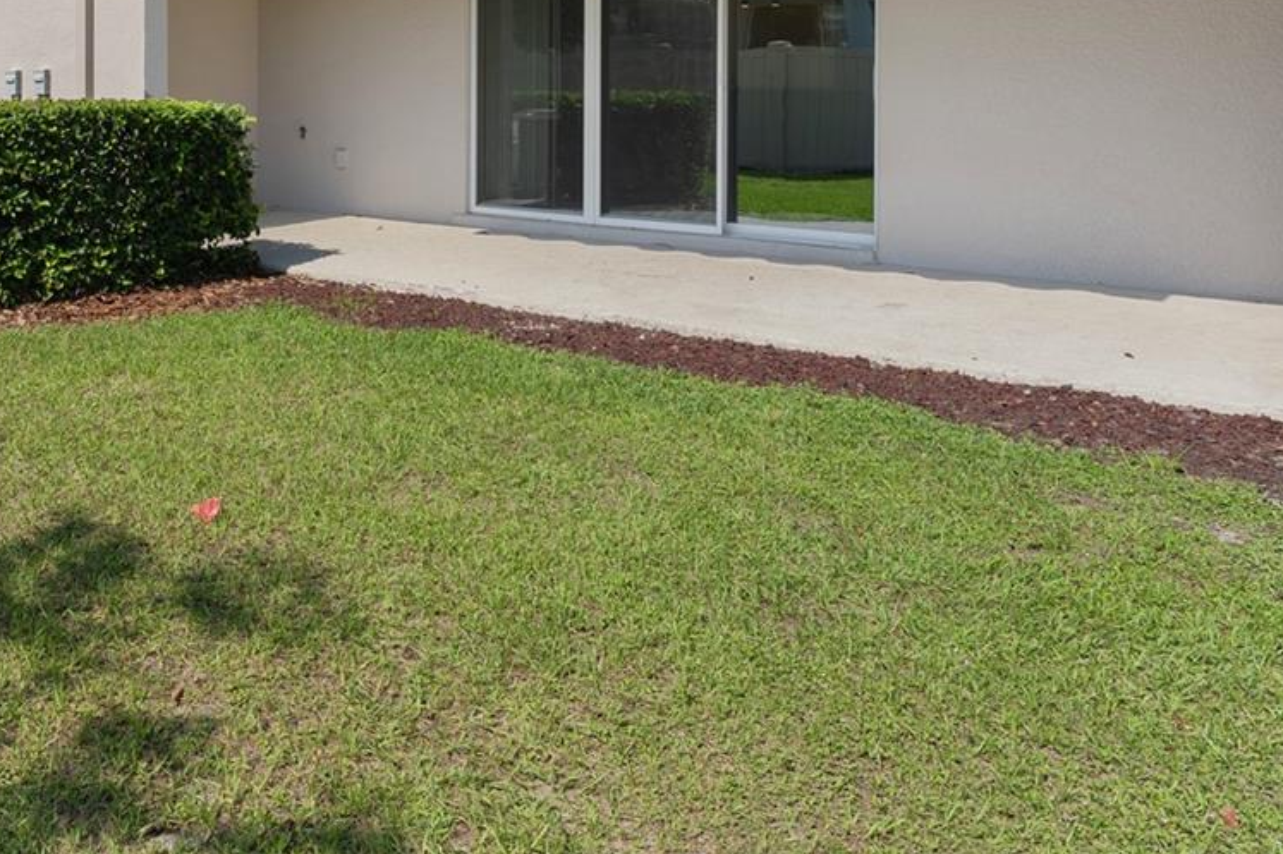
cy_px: 67
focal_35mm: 30
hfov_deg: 54.1
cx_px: 129
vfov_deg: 39.9
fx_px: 1068
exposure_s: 1/400
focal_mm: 14
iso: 400
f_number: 7.1
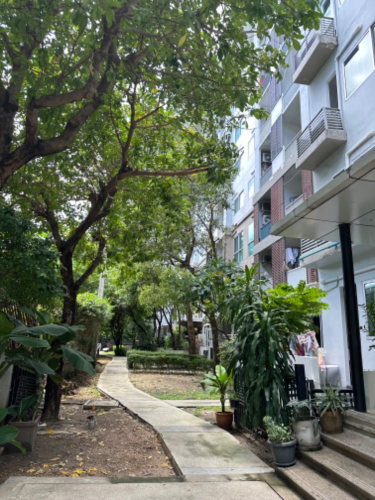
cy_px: 250
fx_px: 347
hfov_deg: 56.8
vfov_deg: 71.6
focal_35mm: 24
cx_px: 188
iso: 64
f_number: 1.78
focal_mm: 6.86
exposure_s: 1/222
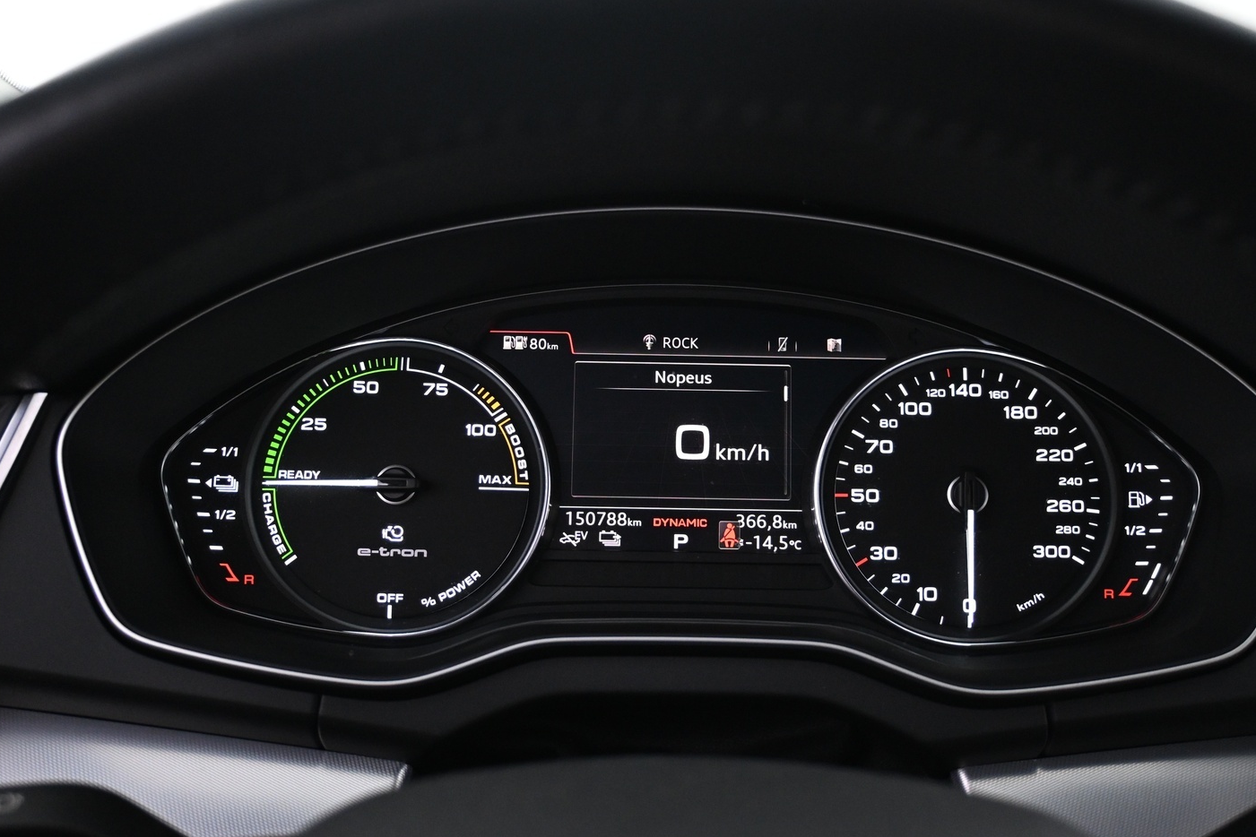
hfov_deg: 51.5
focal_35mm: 37
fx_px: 1301
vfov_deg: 35.7
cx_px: 673
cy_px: 397
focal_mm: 21.5
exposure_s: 1/30
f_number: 4
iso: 1800
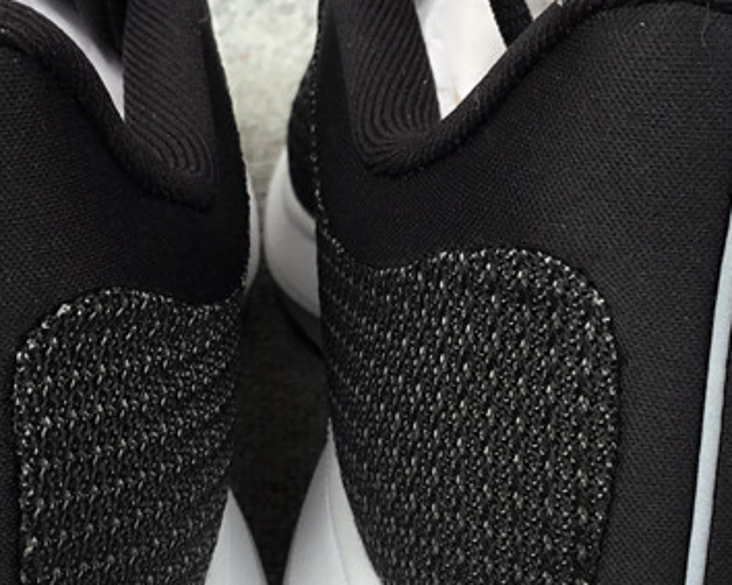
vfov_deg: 19.9
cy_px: 369
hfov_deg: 24.7
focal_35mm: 77
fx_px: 1668
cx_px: 310
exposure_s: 1/100
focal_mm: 3.3
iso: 25
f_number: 2.4
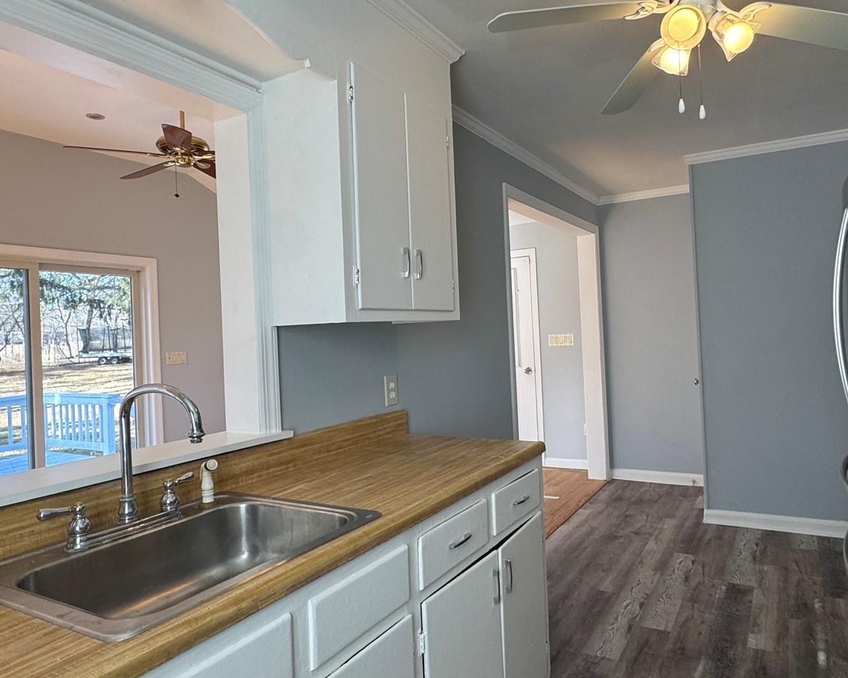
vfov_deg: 58.7
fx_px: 602
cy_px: 321
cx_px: 479
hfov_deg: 70.0
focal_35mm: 24
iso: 80
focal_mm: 2.22
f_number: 2.2
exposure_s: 1/120
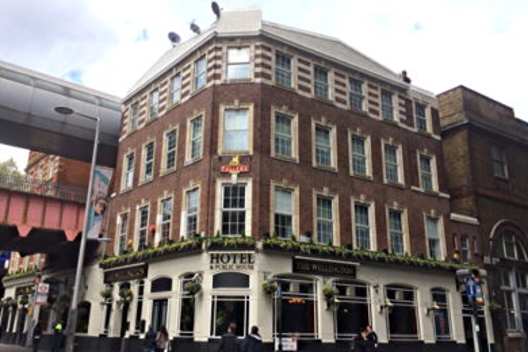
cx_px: 267
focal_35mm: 32
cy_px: 173
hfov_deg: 58.7
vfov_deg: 41.1
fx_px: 469
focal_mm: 4.12
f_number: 2.2
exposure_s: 1/892
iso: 32
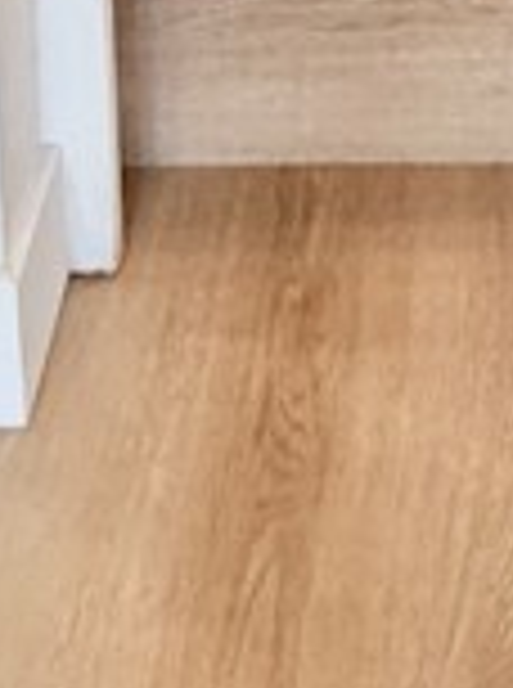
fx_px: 1865
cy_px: -1434
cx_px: 666
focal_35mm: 94
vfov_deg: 11.1
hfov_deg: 15.0
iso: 200
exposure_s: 1/60
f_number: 2.2
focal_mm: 2.22
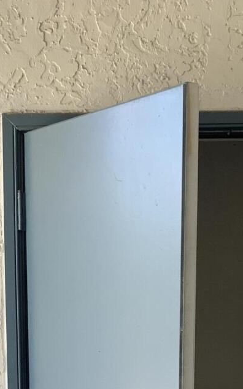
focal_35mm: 87
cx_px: 134
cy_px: 452
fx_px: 922
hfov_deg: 15.0
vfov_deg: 22.2
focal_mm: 4.25
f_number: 1.8
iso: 25
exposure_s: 1/122
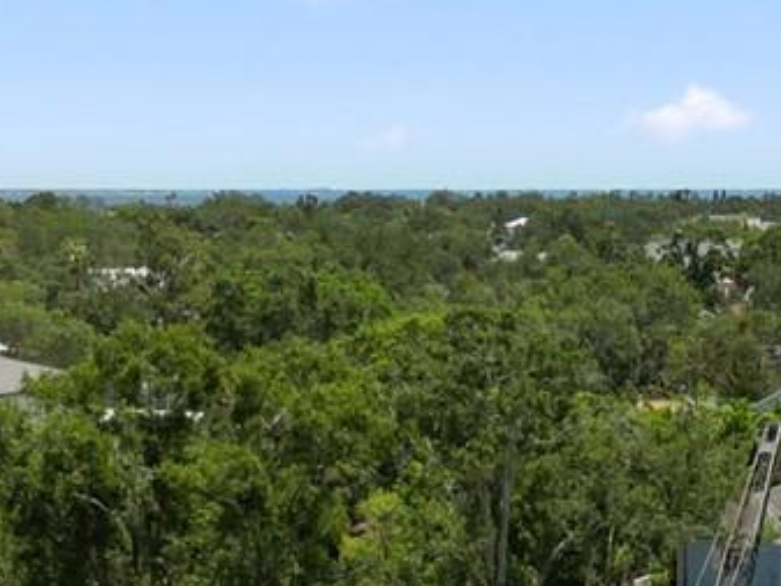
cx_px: 614
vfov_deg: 11.6
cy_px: 1209
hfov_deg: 17.1
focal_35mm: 114
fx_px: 2573
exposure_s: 1/25
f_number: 1.7
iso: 100
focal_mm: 6.72
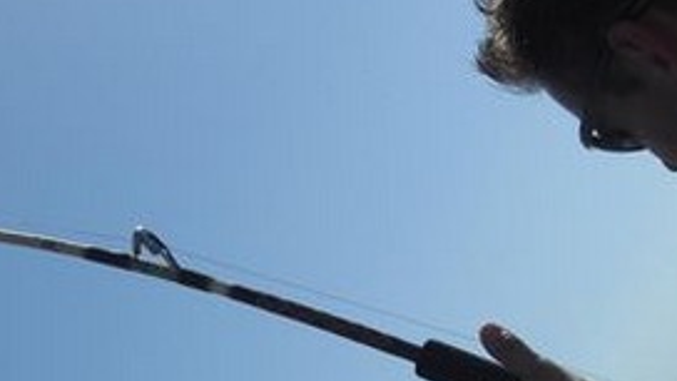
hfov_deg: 22.1
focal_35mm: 96
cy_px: 339
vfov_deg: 12.5
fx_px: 1723
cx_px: 204
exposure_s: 1/500
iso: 80
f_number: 8
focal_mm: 7.9
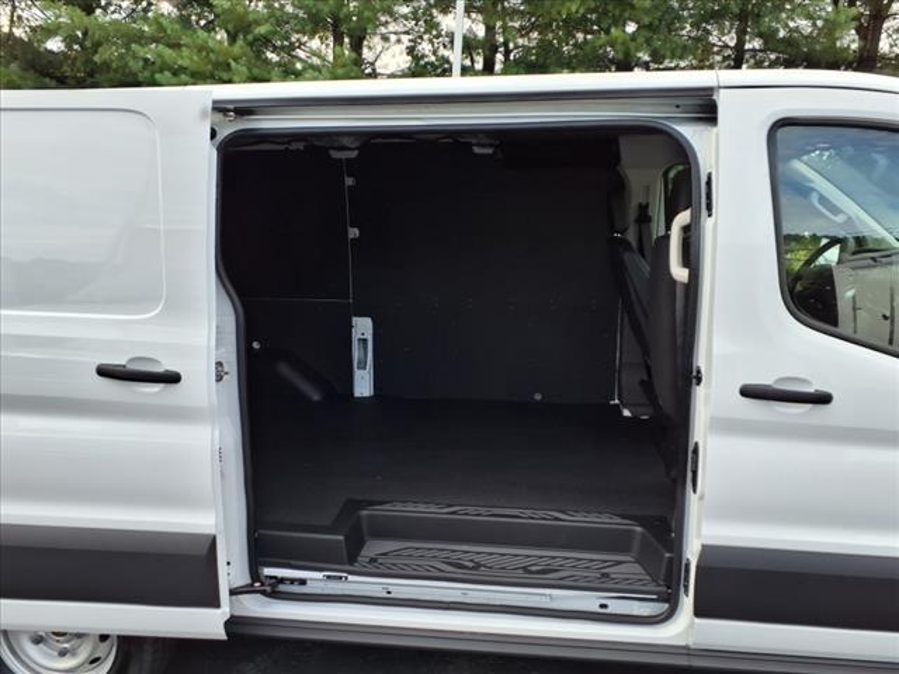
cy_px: 337
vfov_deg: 51.4
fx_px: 701
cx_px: 450
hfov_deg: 65.3
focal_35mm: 27
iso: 40
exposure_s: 1/500
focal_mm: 3.58
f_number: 1.9
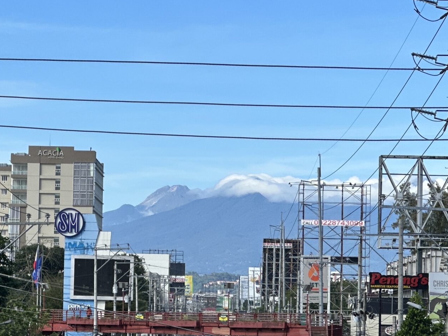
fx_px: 2019
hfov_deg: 12.7
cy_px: 186
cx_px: 201
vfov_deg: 9.5
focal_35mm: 156
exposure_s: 1/779
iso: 32
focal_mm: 9
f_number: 2.8
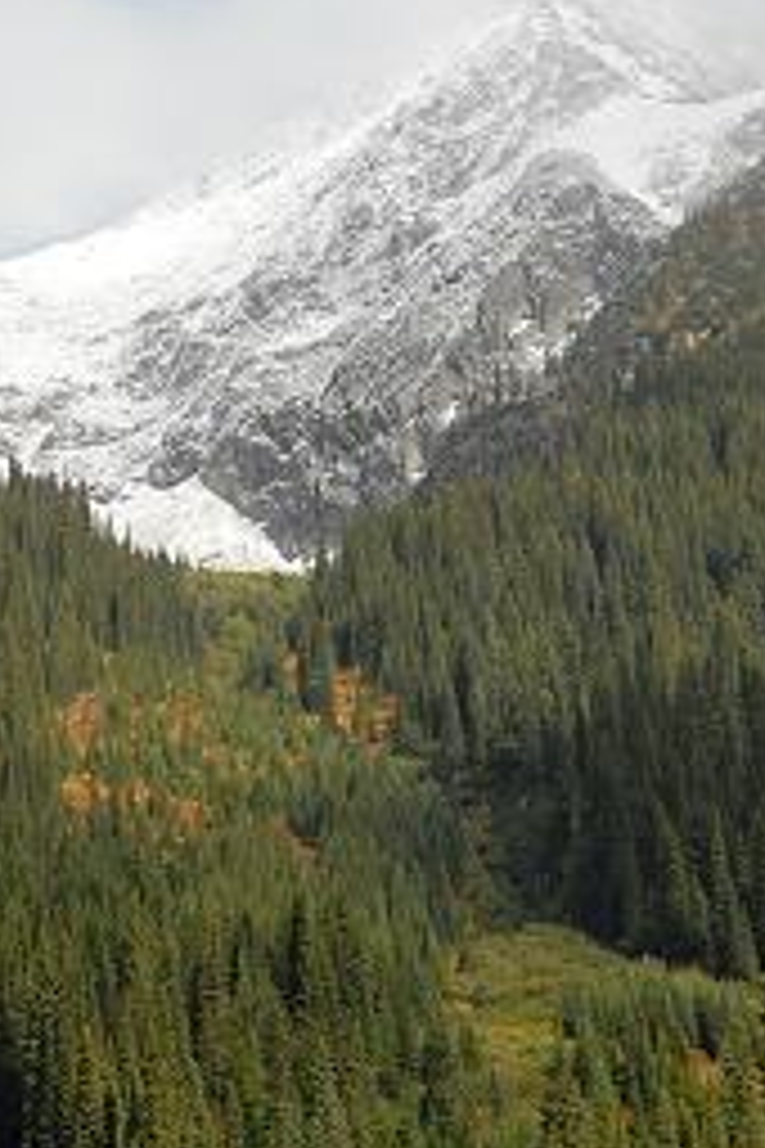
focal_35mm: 161
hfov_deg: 8.5
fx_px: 5131
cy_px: 750
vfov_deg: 12.7
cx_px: 146
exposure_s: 1/250
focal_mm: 62
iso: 250
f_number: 13
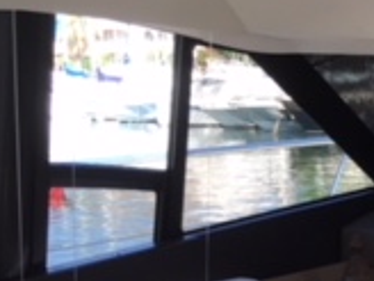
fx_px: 1221
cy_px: 370
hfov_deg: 15.3
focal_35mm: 113
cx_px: 643
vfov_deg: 12.7
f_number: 2.2
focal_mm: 4.15
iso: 25
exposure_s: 1/158
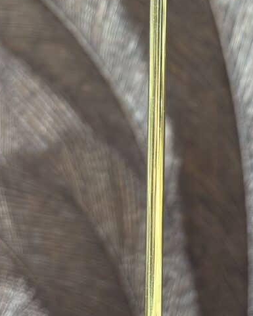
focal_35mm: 108
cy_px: 64
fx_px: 1011
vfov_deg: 17.6
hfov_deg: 14.3
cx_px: 160
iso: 100
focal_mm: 5.96
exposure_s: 1/50
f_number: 1.6
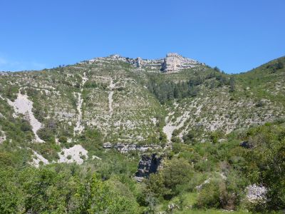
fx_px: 206
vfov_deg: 54.9
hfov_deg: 69.4
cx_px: 142
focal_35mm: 25
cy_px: 107
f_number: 4
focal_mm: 4.1
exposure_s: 1/400
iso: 80
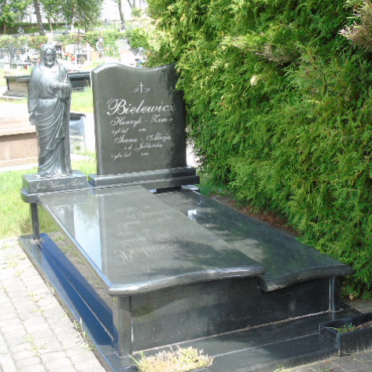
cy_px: 188
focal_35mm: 55
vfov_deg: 31.1
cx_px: 215
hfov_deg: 31.0
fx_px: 669
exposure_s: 1/125
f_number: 4.1
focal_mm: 8.2
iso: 80
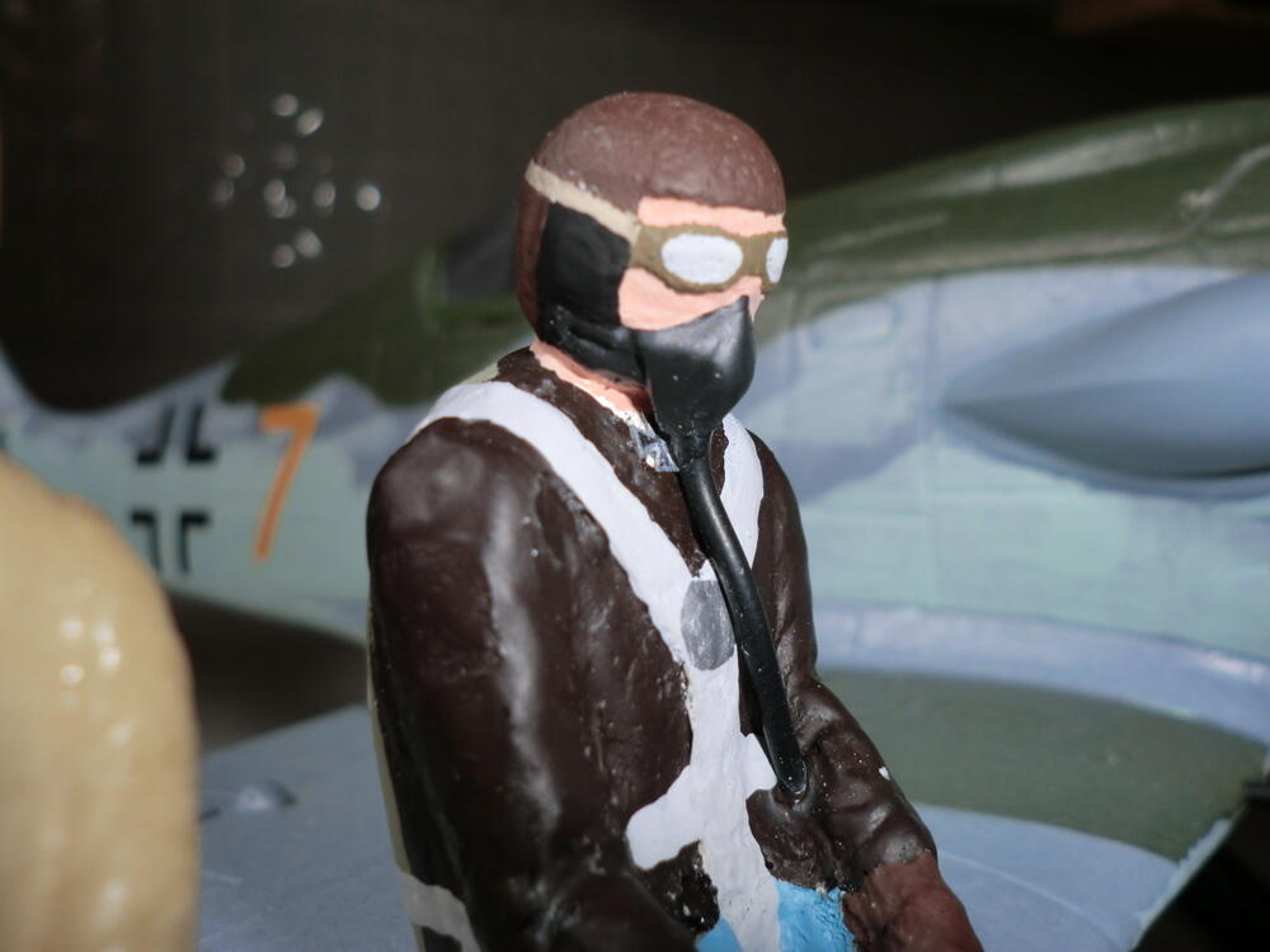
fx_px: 1174
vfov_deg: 44.2
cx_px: 635
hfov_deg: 56.8
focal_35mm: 32
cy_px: 476
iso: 50
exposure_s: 1/60
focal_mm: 5.8
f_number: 3.5
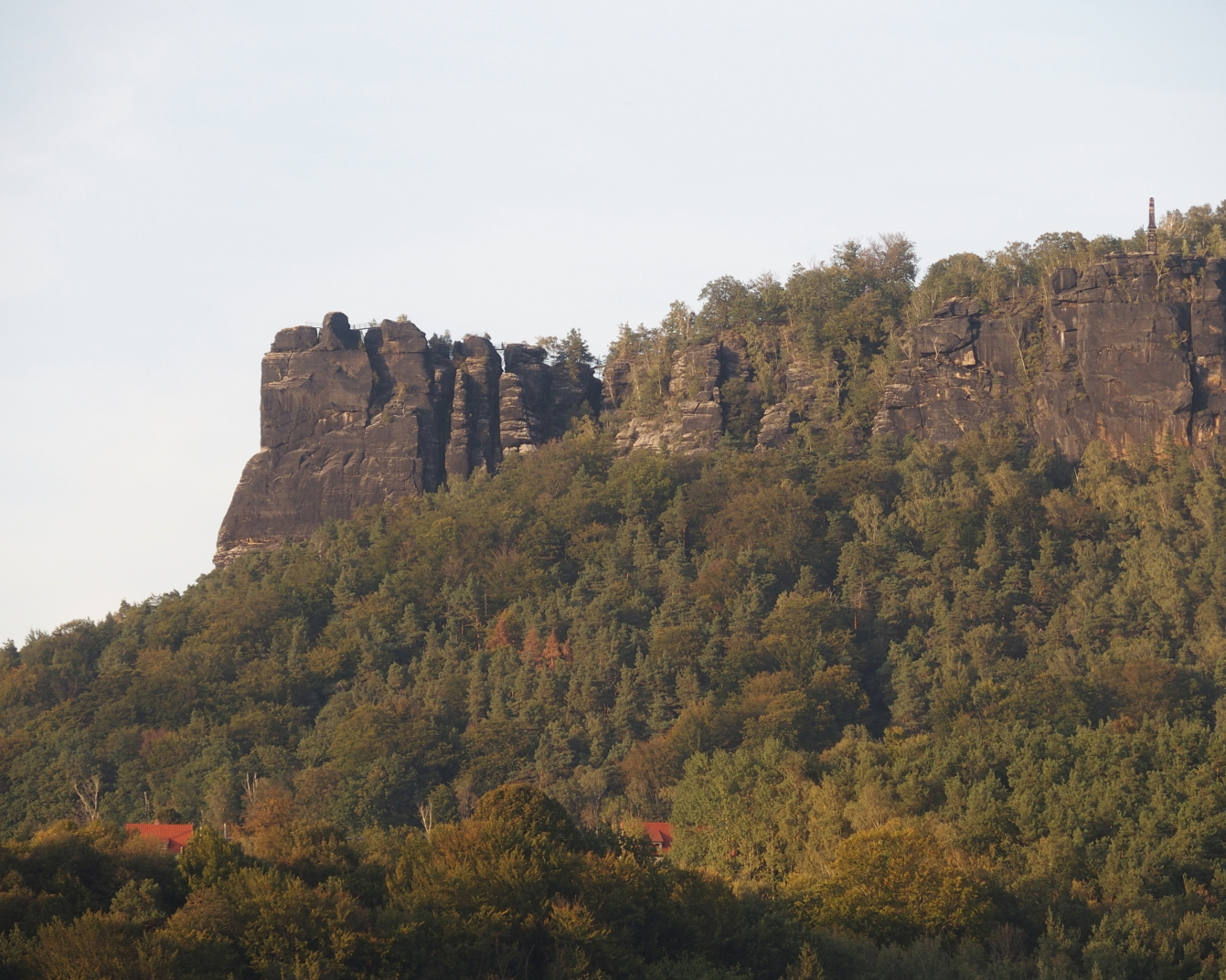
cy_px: 492
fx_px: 6275
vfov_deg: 8.9
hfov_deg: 11.2
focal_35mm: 173
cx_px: 646
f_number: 3.2
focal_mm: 35
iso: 100
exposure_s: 1/320
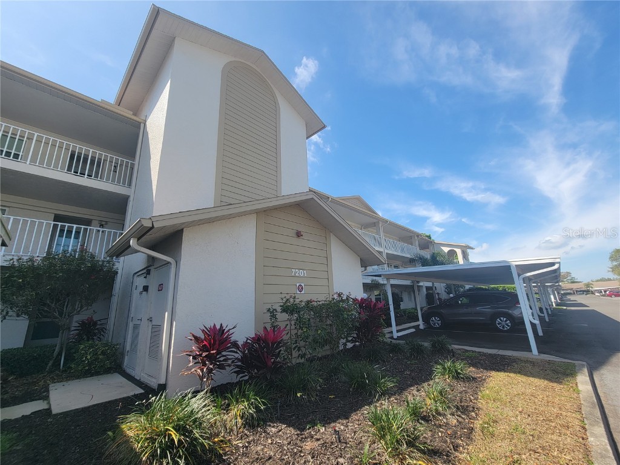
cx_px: 310
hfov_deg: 106.2
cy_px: 232
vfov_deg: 89.9
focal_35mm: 13
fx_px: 233
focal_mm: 2.2
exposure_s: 1/1019
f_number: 2.2
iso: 50
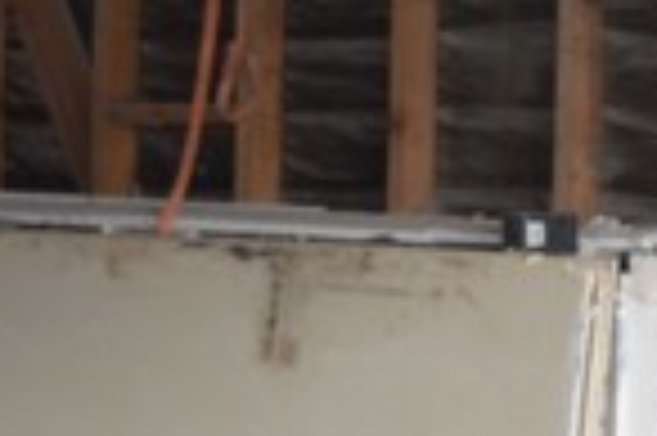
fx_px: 3591
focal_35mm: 197
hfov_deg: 10.2
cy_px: 267
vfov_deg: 7.0
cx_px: 940
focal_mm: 30
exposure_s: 1/100
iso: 400
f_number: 4.2
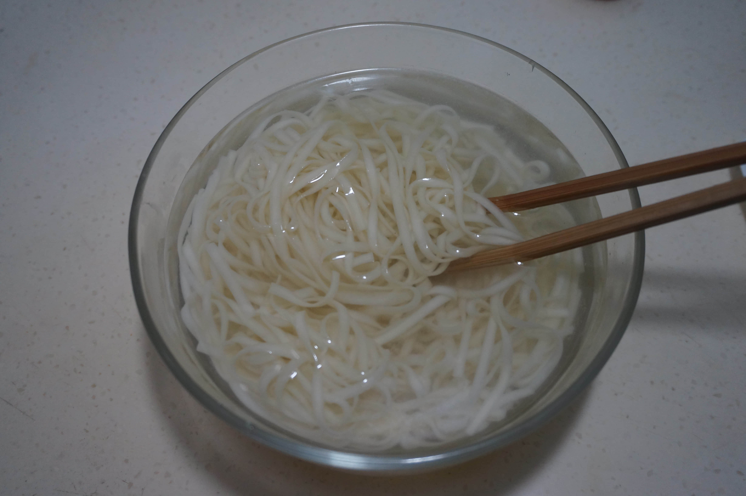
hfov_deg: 55.2
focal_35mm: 34
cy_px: 248
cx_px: 373
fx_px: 714
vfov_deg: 38.3
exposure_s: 1/160
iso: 800
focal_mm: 23
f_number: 4
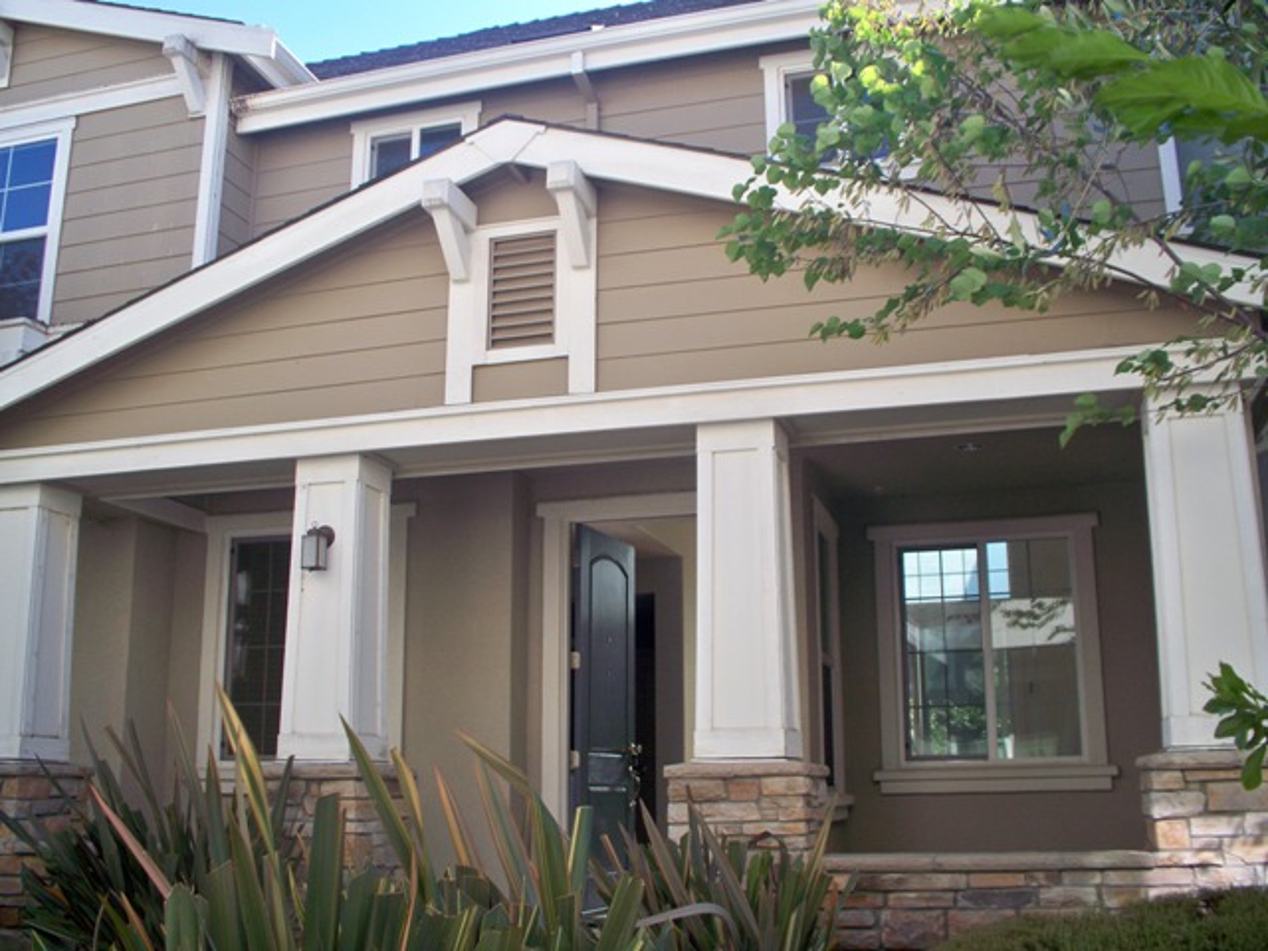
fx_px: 1282
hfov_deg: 52.6
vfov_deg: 40.7
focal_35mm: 35
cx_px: 634
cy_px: 476
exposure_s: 1/400
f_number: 2.8
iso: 100
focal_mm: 7.54
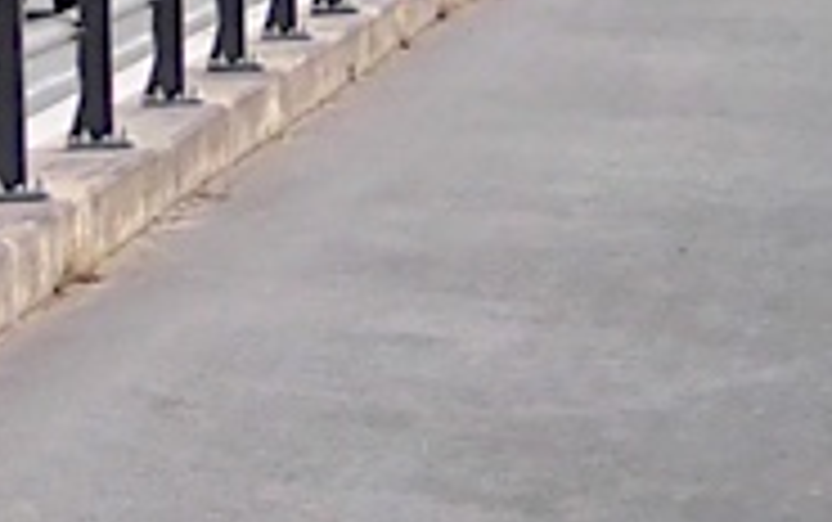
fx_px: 6309
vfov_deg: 4.6
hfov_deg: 6.8
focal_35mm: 278
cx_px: 2496
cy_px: -972
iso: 100
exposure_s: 1/125
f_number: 3.7
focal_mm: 6.77
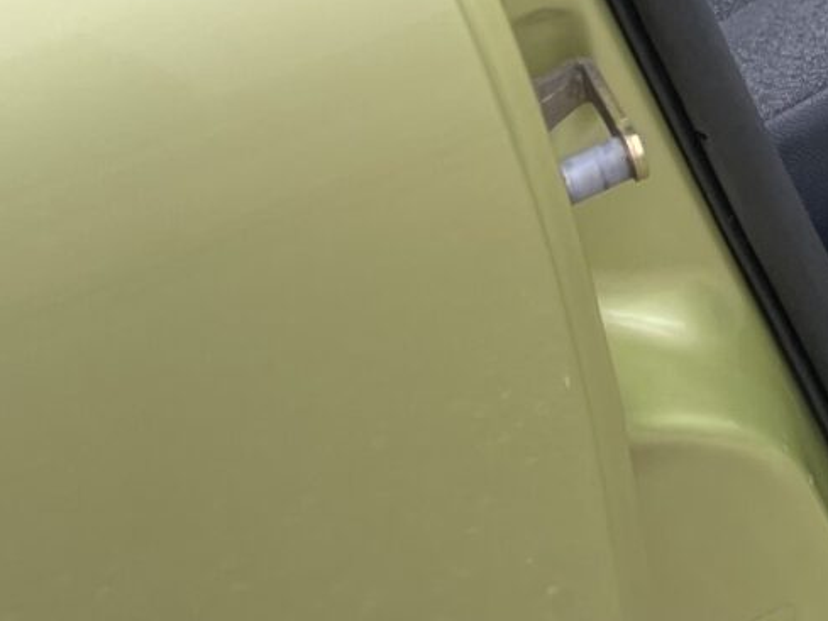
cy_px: -990
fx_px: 3254
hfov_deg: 11.9
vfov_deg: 9.4
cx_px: 1947
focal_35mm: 136
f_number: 1.6
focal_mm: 4.2
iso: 32
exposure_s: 1/471
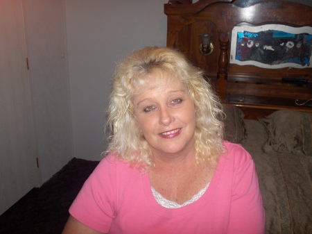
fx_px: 333
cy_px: 117
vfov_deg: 38.6
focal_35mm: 37
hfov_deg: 50.2
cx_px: 156
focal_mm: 6.11
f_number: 2.8
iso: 100
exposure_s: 1/60
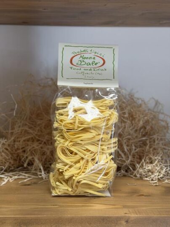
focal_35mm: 48
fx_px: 314
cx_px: 85
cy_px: 114
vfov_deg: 39.7
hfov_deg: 30.3
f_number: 1.78
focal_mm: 6.76
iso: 80
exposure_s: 1/100
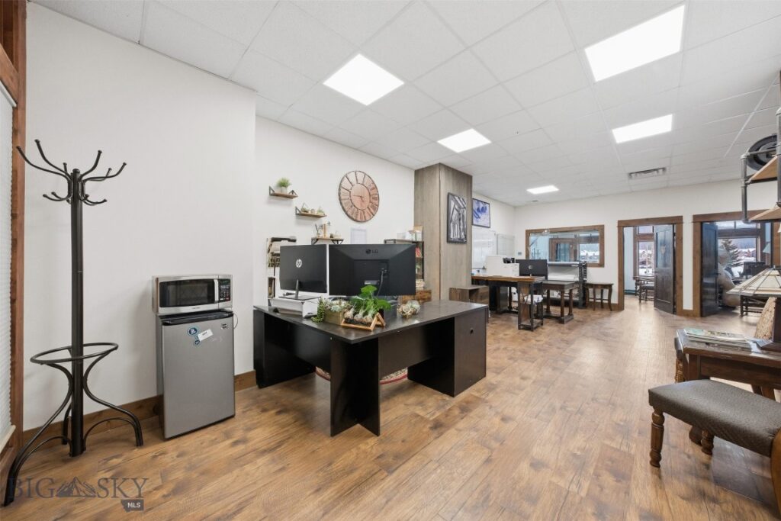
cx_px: 390
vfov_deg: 90.0
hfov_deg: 112.6
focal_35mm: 12
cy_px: 260
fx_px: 260
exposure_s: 1/640
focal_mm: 12
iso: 5000
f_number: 7.1
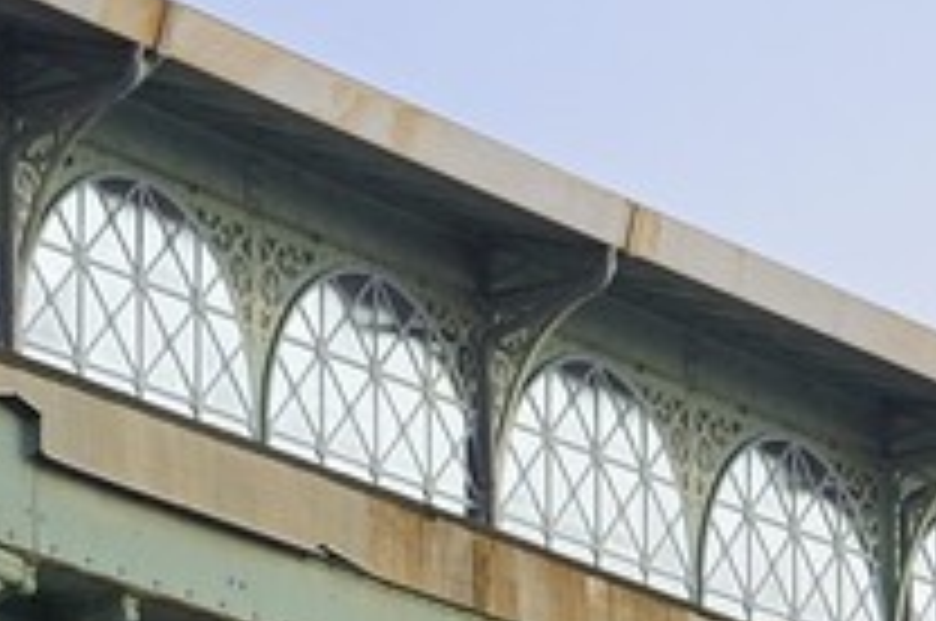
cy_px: 1456
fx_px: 7606
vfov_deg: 4.6
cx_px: 400
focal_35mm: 293
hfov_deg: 7.0
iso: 200
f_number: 10
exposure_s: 1/160
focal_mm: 38
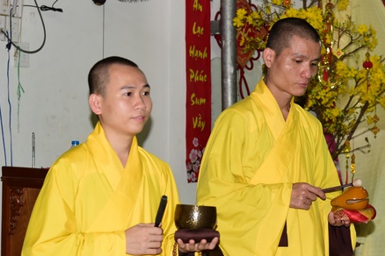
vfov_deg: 14.0
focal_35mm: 98
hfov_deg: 20.8
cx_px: 207
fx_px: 1048
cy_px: 139
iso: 640
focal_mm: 66
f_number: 5
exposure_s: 1/80
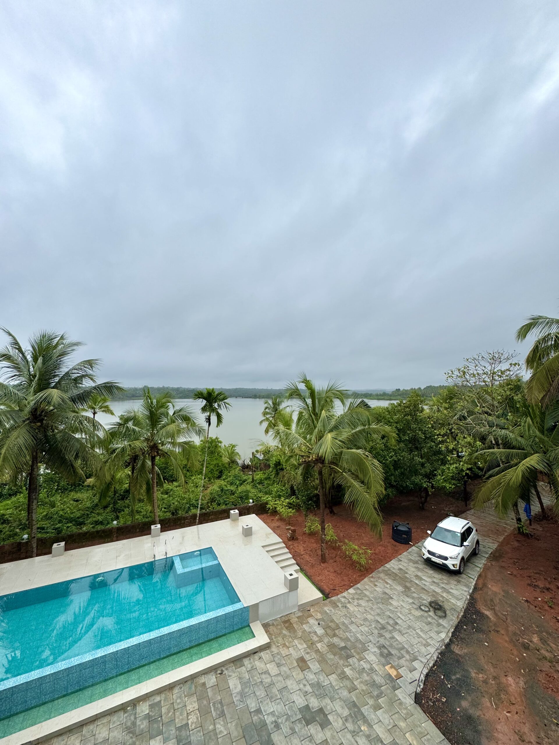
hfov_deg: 85.7
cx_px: 280
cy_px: 372
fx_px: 301
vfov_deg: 102.1
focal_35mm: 14
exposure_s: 1/1034
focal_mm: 2.22
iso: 40
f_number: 2.2
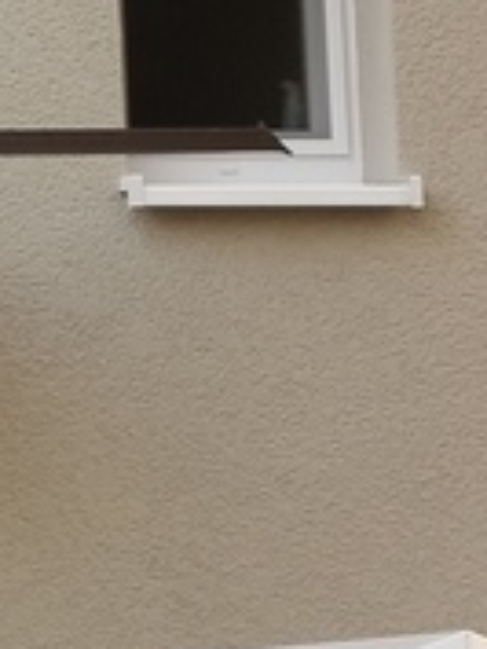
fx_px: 4009
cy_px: 293
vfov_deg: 9.2
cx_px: -846
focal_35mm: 214
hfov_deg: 6.5
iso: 50
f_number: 1.6
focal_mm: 5.56
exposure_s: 1/107
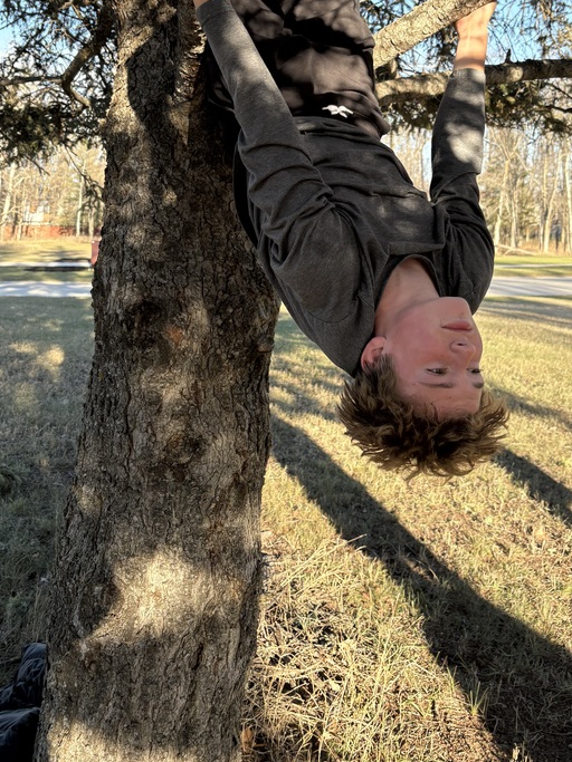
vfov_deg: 46.7
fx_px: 860
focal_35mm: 39
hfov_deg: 36.8
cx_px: 304
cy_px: 226
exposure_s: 1/543
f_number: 1.6
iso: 50
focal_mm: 5.96
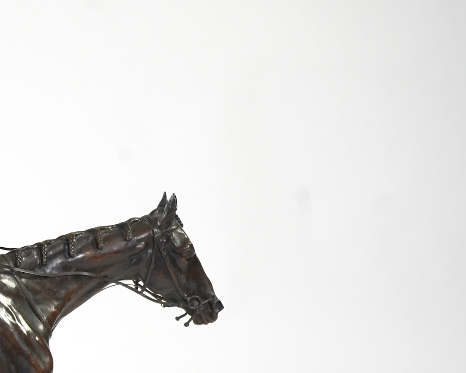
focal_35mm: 107
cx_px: -94
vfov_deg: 14.1
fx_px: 1476
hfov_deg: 17.1
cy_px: 400
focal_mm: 41
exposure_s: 1/100
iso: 1250
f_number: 7.1
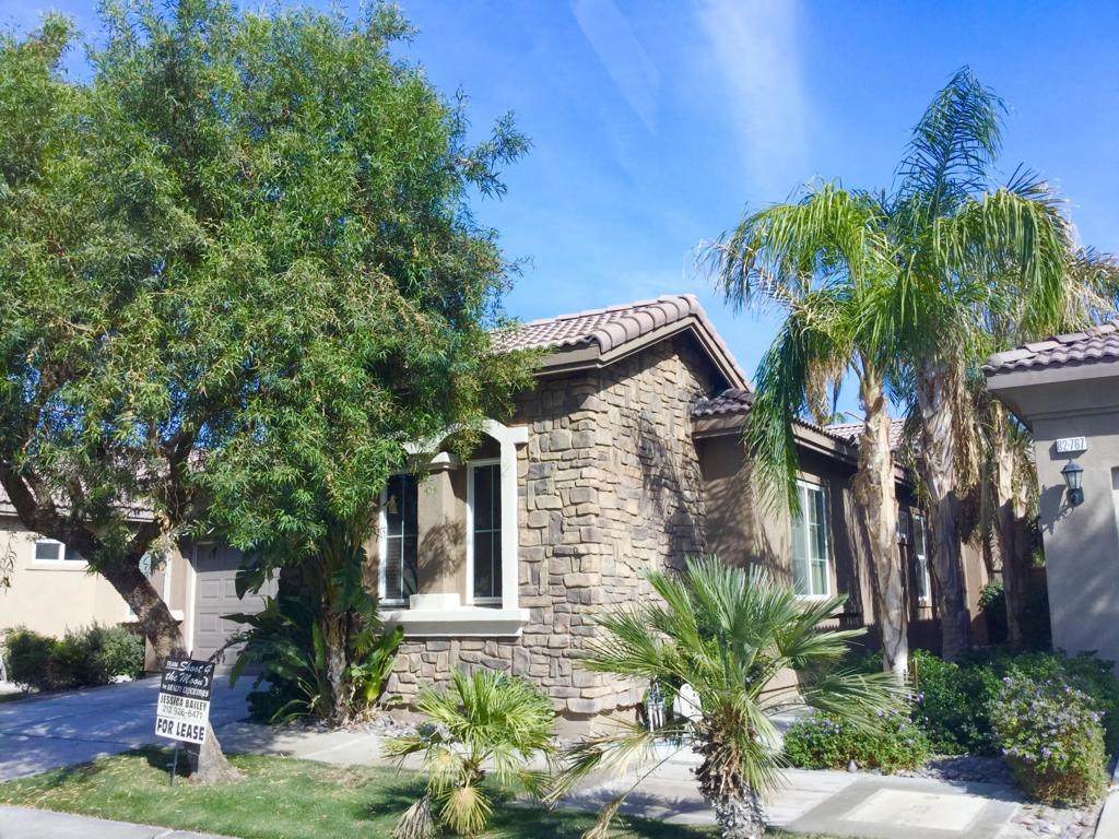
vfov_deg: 45.4
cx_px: 560
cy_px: 420
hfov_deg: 58.4
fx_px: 1002
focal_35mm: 31
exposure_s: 1/272
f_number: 2.4
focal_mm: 3.3
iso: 25
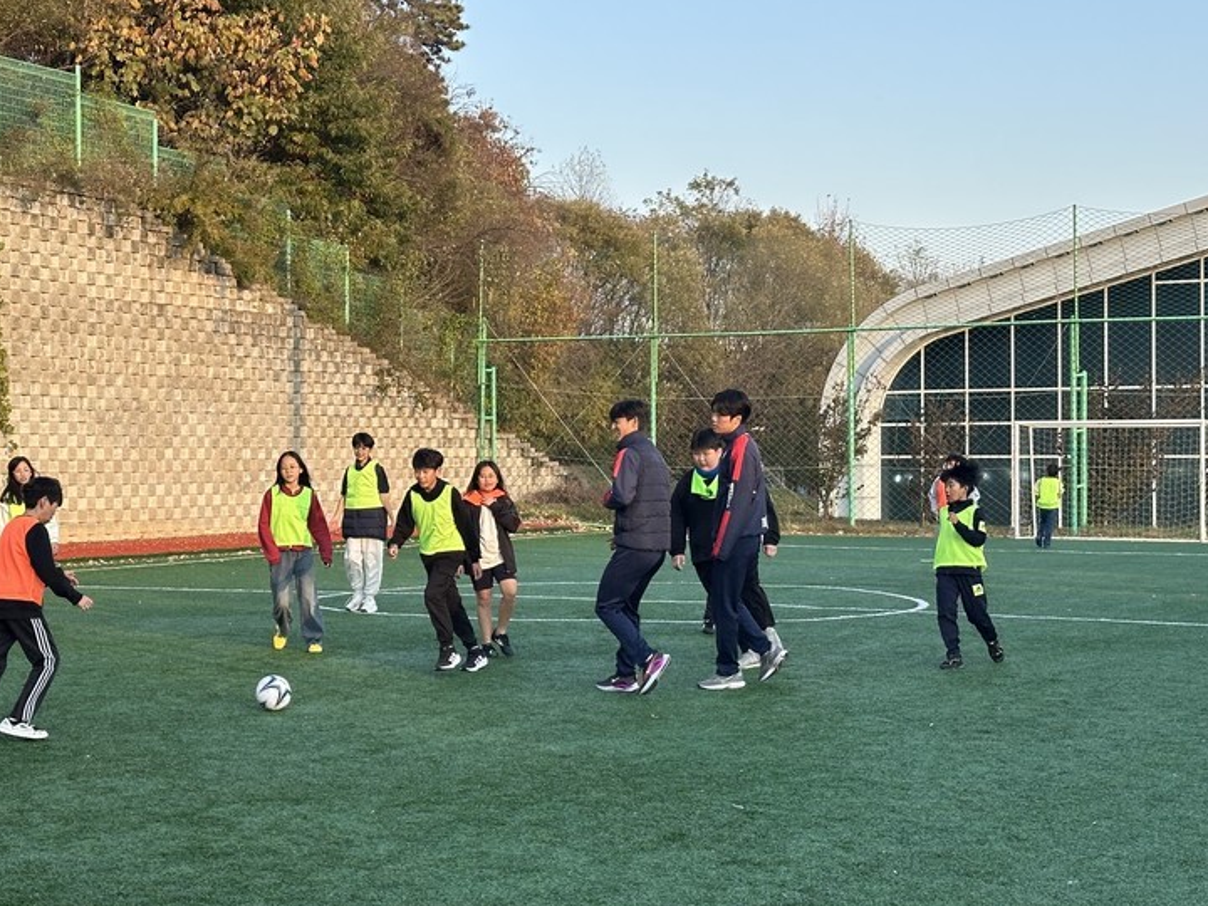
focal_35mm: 64
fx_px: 2233
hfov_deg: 30.1
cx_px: 430
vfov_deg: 22.9
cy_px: 460
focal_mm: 6.86
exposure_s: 1/919
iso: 64
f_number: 1.78
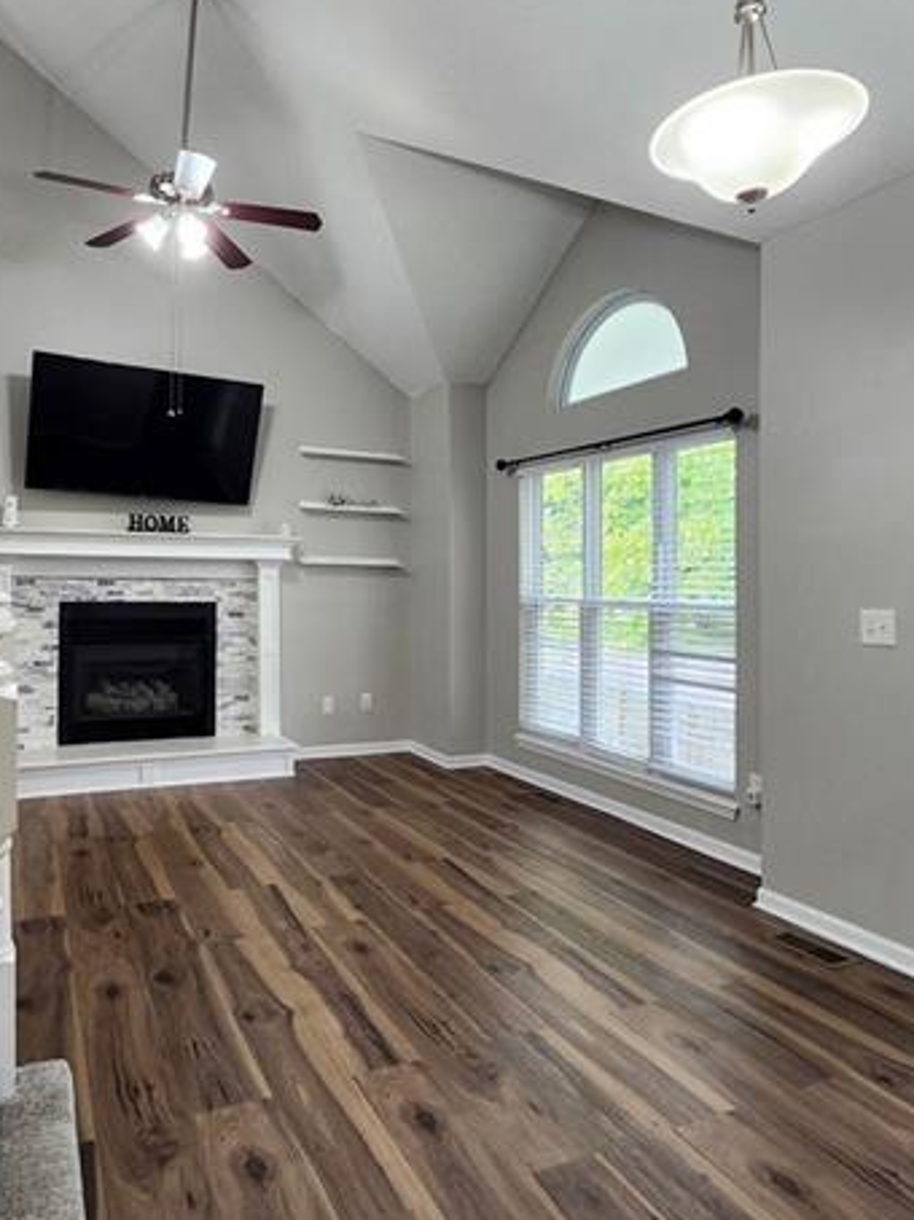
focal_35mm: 22
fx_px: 775
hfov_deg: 60.6
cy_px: 586
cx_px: 368
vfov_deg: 76.4
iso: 160
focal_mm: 1.74
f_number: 2.2
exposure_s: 1/60
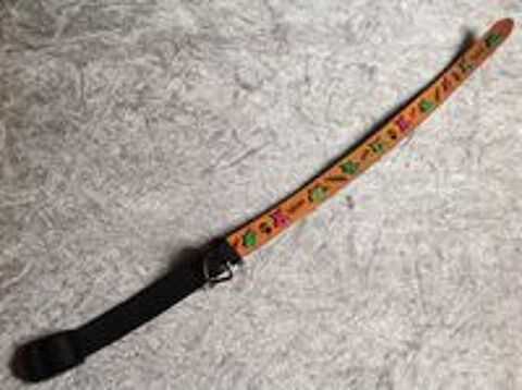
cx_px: 261
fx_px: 527
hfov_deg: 52.7
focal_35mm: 35
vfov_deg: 40.6
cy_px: 195
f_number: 2.4
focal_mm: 4.28
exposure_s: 1/15
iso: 80
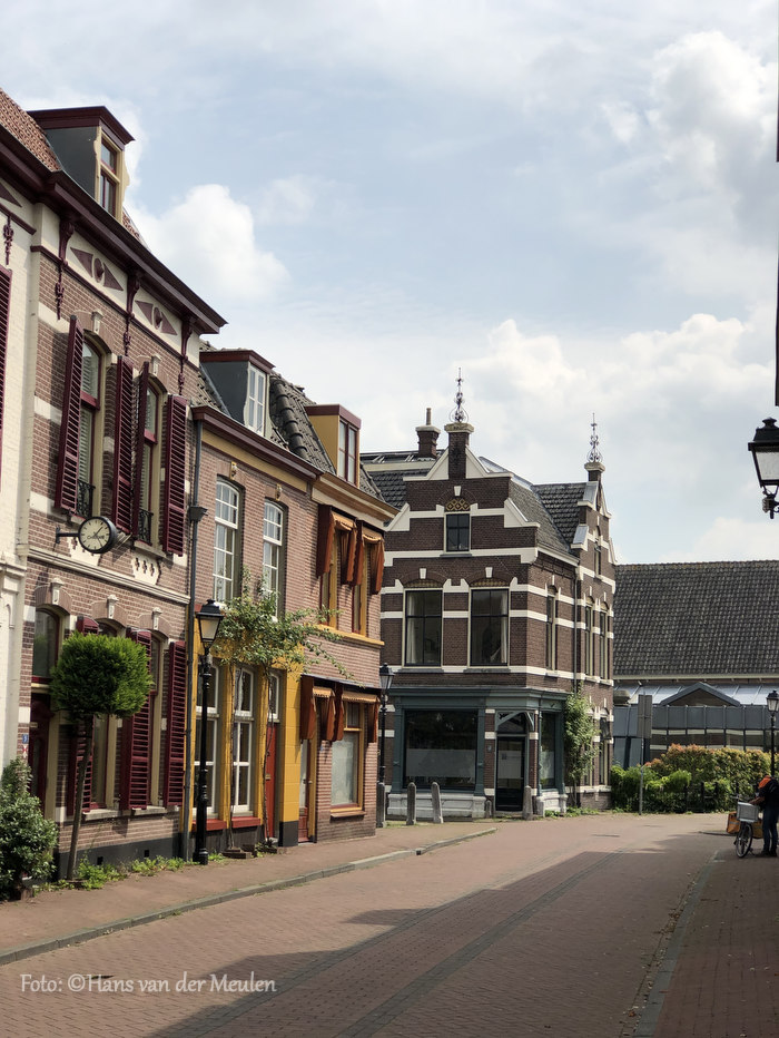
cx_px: 390
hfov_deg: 25.7
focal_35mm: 57
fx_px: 1709
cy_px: 519
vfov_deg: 33.8
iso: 20
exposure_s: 1/1429
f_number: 2.8
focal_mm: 6.6
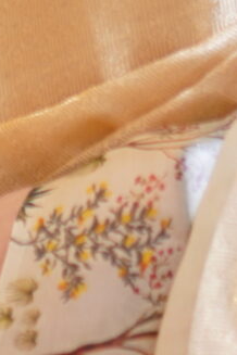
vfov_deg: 3.1
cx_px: 180
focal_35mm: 666
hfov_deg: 2.1
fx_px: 6576
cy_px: -366
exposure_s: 1/100
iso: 250
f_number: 2.2
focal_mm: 85
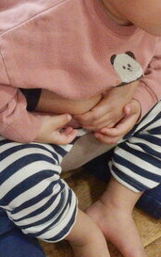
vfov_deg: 15.7
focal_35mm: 132
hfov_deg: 9.9
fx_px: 925
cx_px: 107
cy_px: 62
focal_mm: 6.1
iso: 200
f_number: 4.2
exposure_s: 1/25
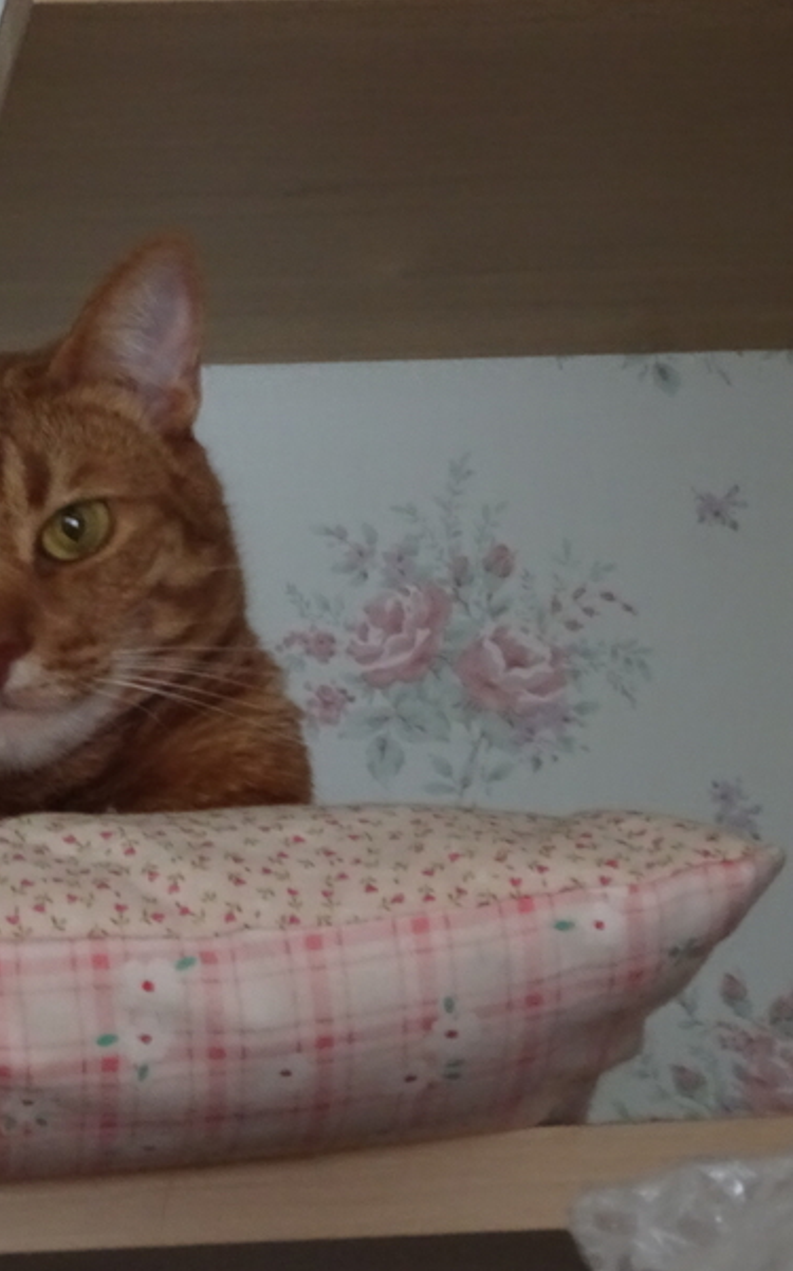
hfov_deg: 9.0
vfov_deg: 14.5
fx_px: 4985
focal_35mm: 144
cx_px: -121
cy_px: 355
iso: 800
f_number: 4.5
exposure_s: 1/13
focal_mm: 11.66
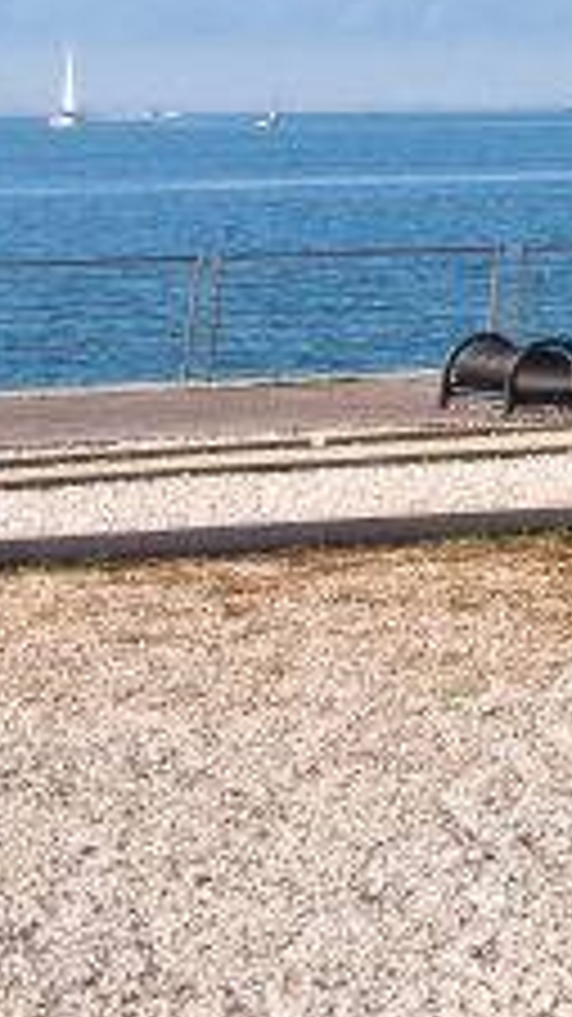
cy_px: -889
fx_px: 4560
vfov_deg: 11.7
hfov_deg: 5.4
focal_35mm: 169
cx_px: 2869
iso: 100
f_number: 11
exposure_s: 1/250
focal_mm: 28
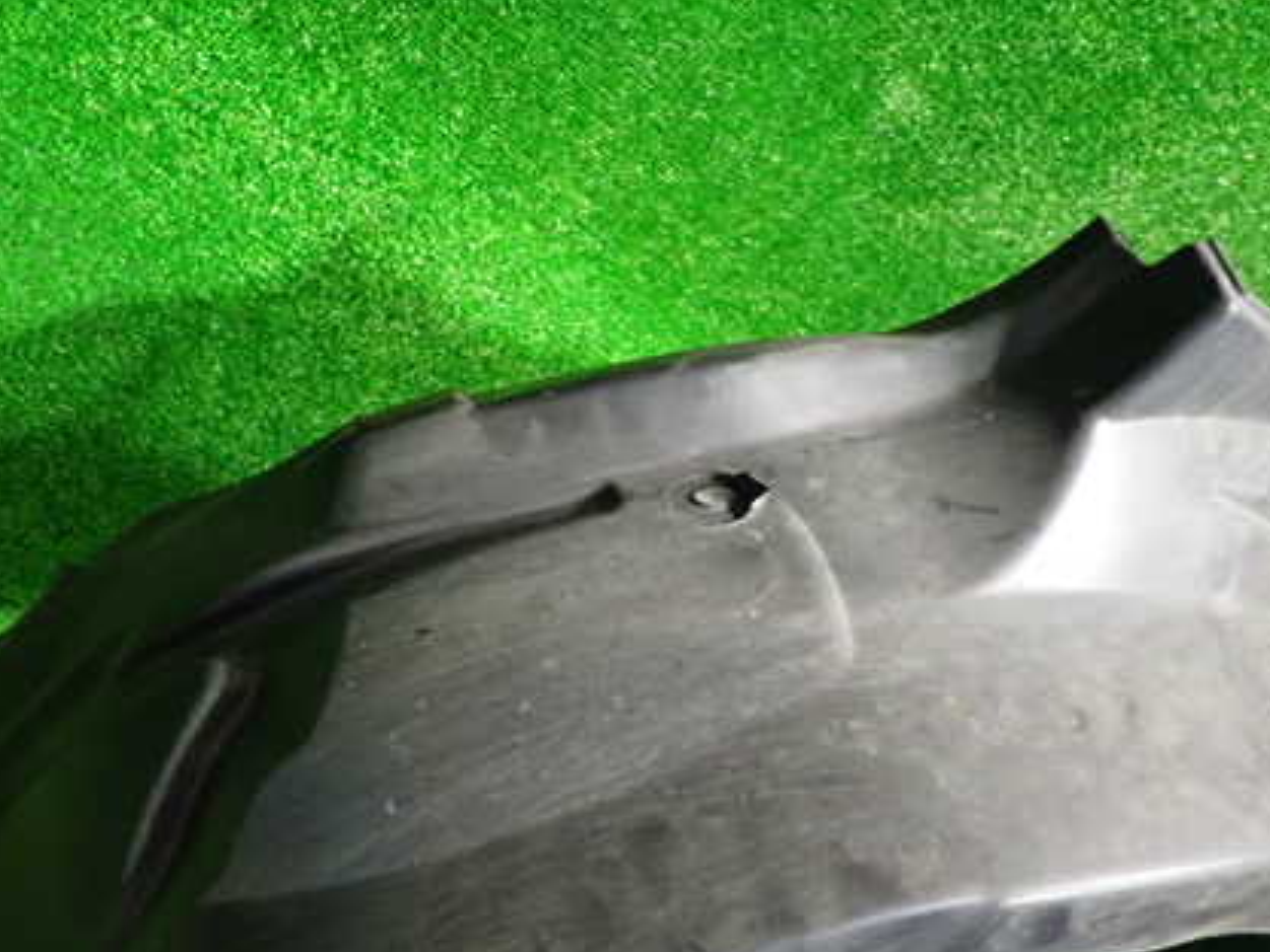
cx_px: 402
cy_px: 529
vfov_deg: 39.6
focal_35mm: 36
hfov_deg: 50.2
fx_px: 1321
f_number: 2
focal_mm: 4.5
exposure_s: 1/25
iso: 800
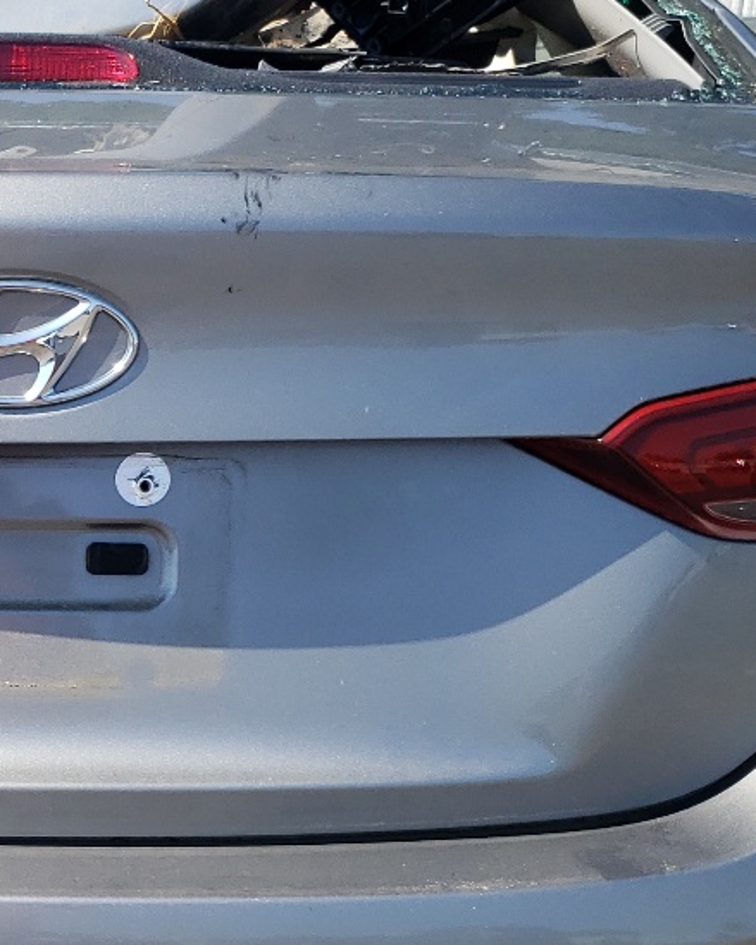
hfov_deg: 19.8
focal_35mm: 74
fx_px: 2070
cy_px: 697
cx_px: -76
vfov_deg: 25.4
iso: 50
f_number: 1.5
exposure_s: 1/1667
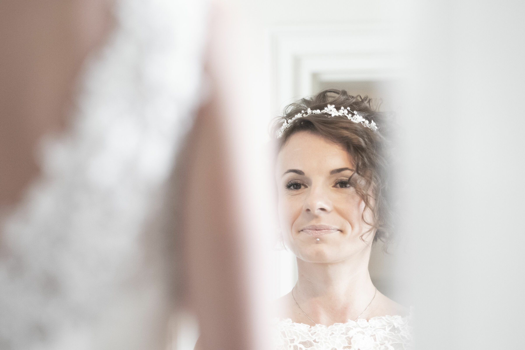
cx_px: 262
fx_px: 2734
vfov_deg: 7.3
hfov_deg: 11.0
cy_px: 175
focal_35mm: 188
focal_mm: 125
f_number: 2.8
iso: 5000
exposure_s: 1/320
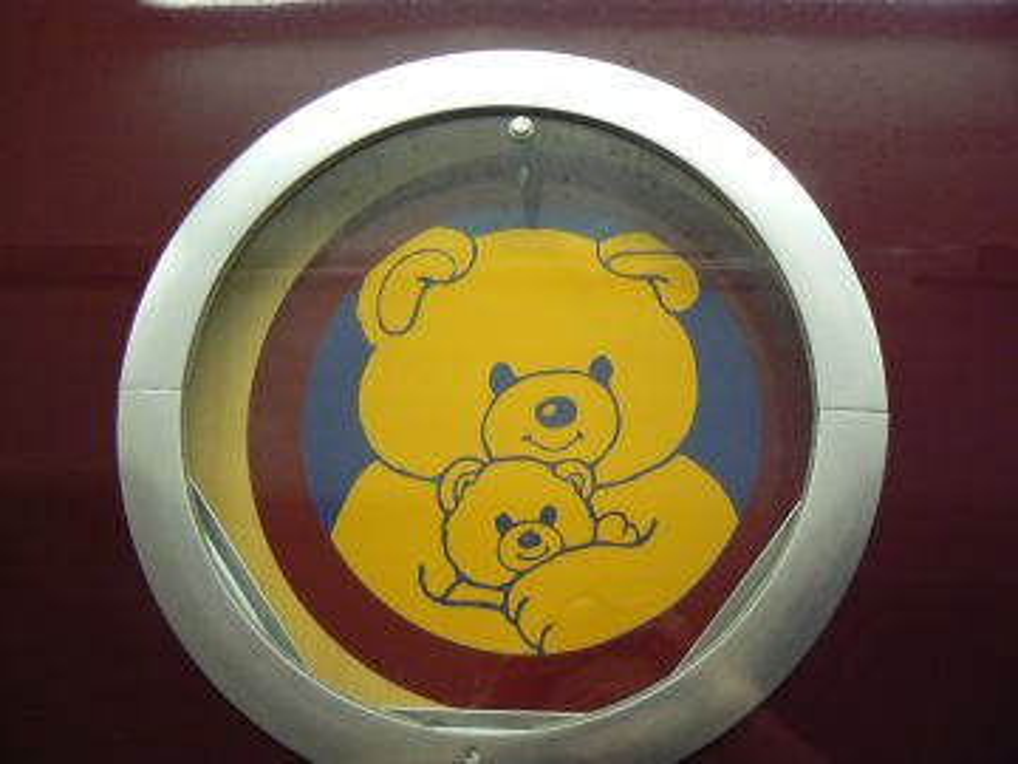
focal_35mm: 36
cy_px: 382
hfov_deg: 51.4
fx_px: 1059
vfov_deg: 39.7
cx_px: 509
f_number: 2.8
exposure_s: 1/30
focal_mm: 6
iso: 200
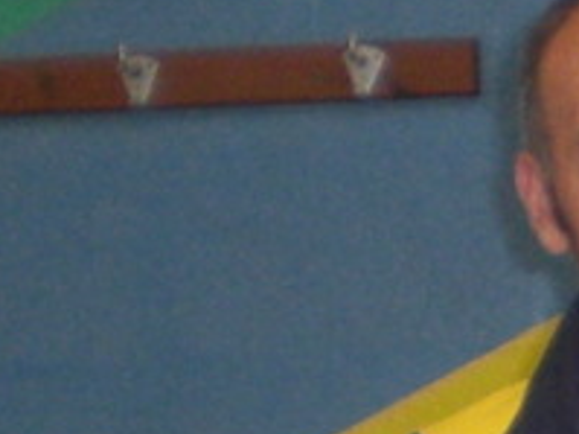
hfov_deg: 7.6
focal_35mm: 245
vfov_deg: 5.9
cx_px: 1370
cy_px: 821
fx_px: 4095
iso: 200
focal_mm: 6.3
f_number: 3.1
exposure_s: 1/60
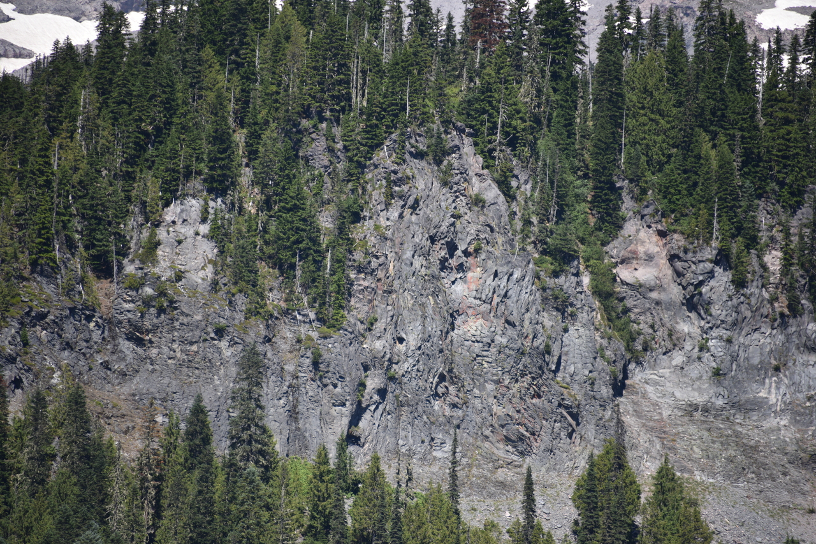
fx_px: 6801
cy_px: 272
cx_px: 408
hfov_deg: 6.9
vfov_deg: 4.6
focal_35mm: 300
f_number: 5.6
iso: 200
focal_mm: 300
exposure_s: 1/640
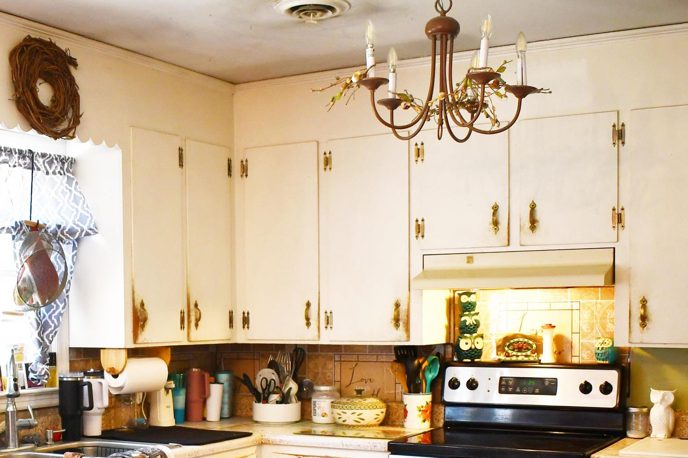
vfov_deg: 24.4
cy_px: 407
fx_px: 1032
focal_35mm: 54
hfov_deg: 36.3
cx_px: 205
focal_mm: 18
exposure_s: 1/160
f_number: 3.5
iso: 800
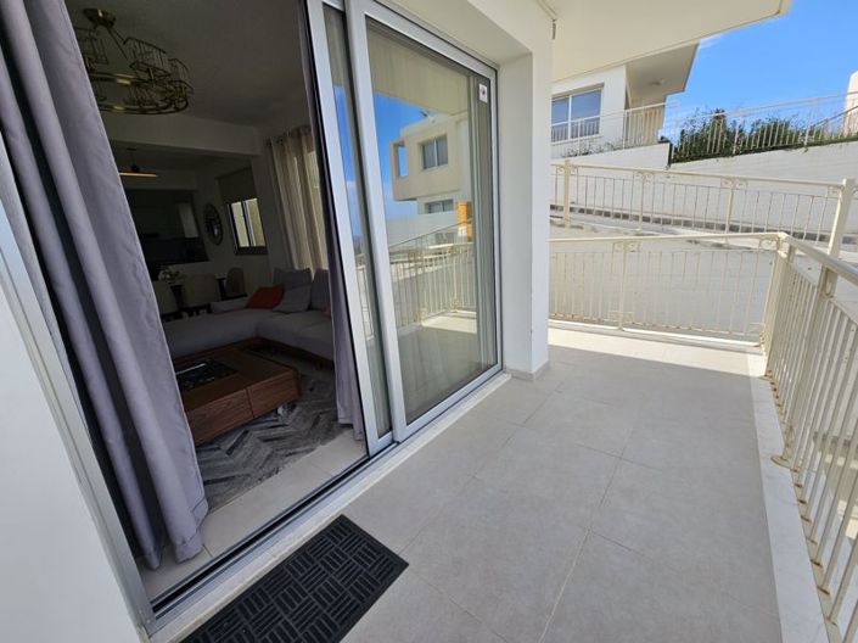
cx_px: 429
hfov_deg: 106.2
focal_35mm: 13
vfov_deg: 89.9
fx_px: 322
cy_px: 322
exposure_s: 1/1422
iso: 50
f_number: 2.2
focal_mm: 2.2
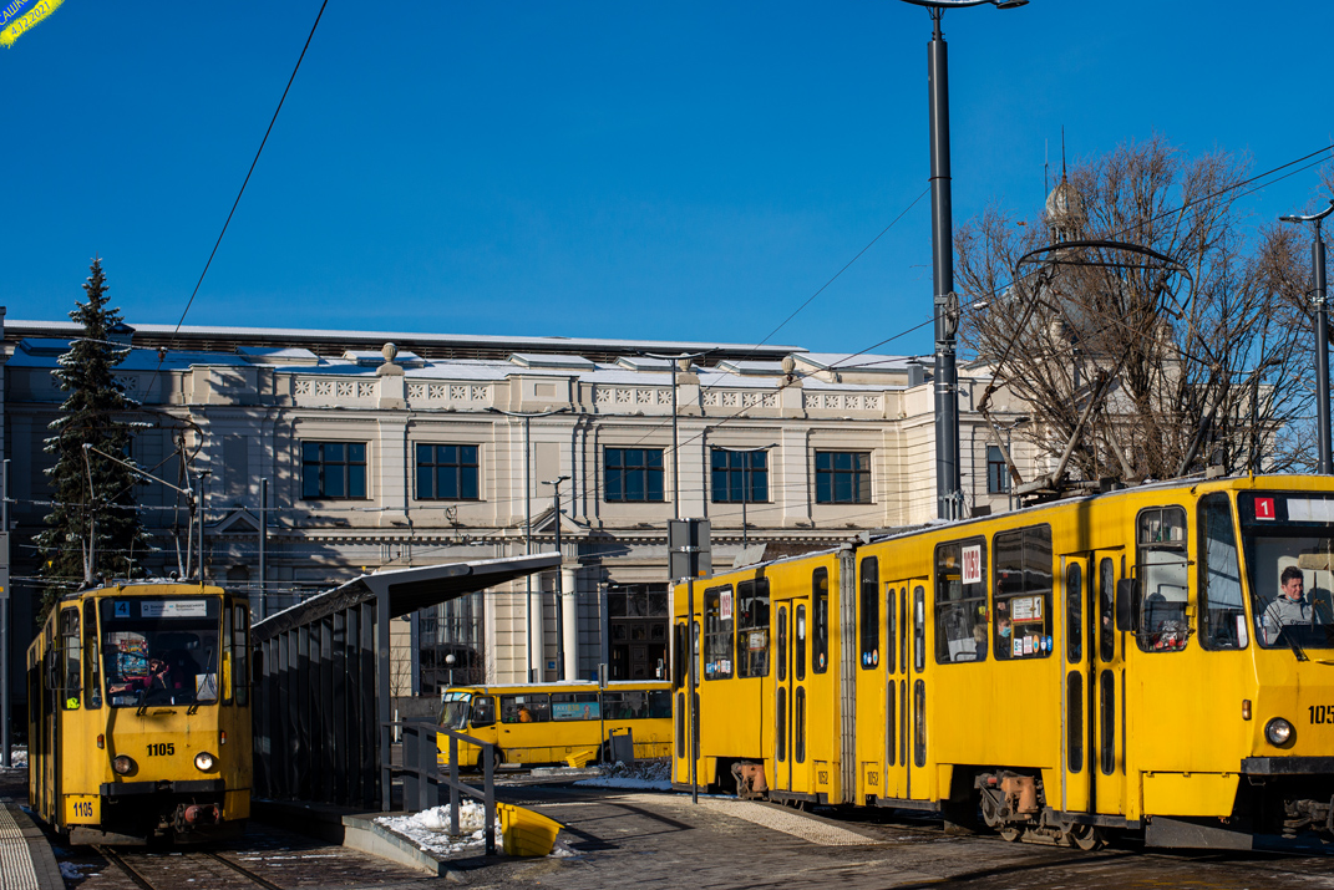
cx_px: 730
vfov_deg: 24.2
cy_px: 484
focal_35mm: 56
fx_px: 2076
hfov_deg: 35.6
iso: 160
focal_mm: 50
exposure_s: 1/2500
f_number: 4.5
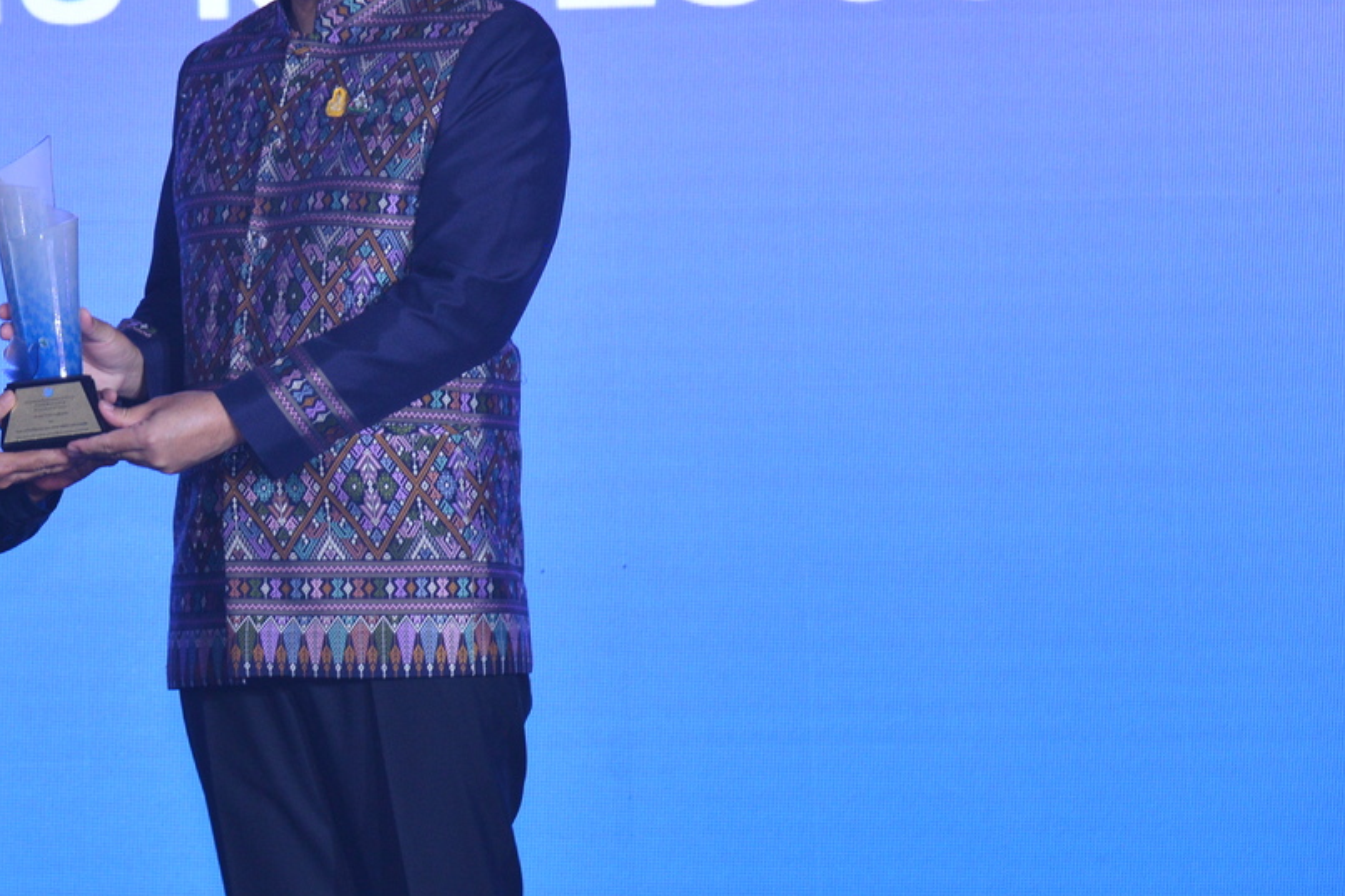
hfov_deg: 9.2
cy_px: 235
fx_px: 8367
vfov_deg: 6.1
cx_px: 180
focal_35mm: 224
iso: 1600
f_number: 7.1
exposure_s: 1/125
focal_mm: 120
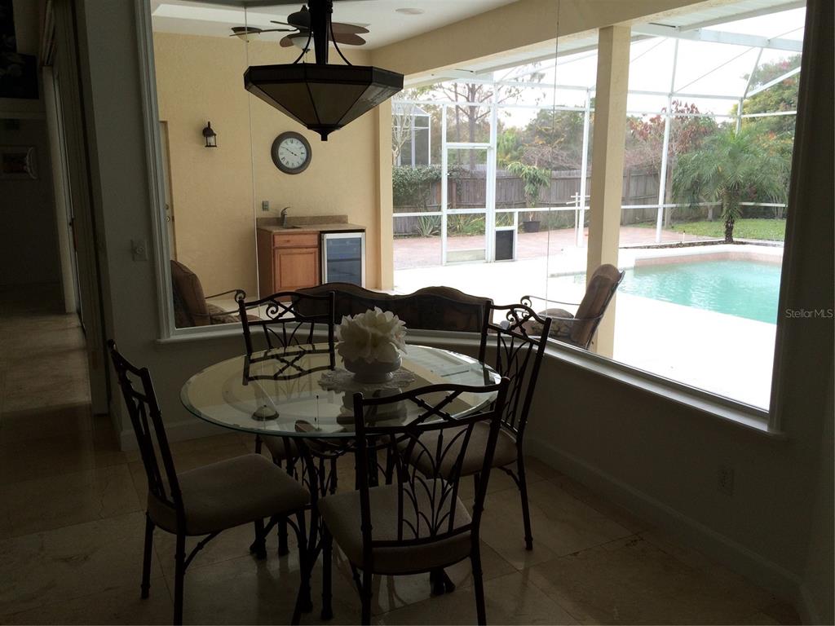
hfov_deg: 61.7
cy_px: 313
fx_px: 700
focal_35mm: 29
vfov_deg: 48.2
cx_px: 418
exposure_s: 1/120
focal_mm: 4.15
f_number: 2.2
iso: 40
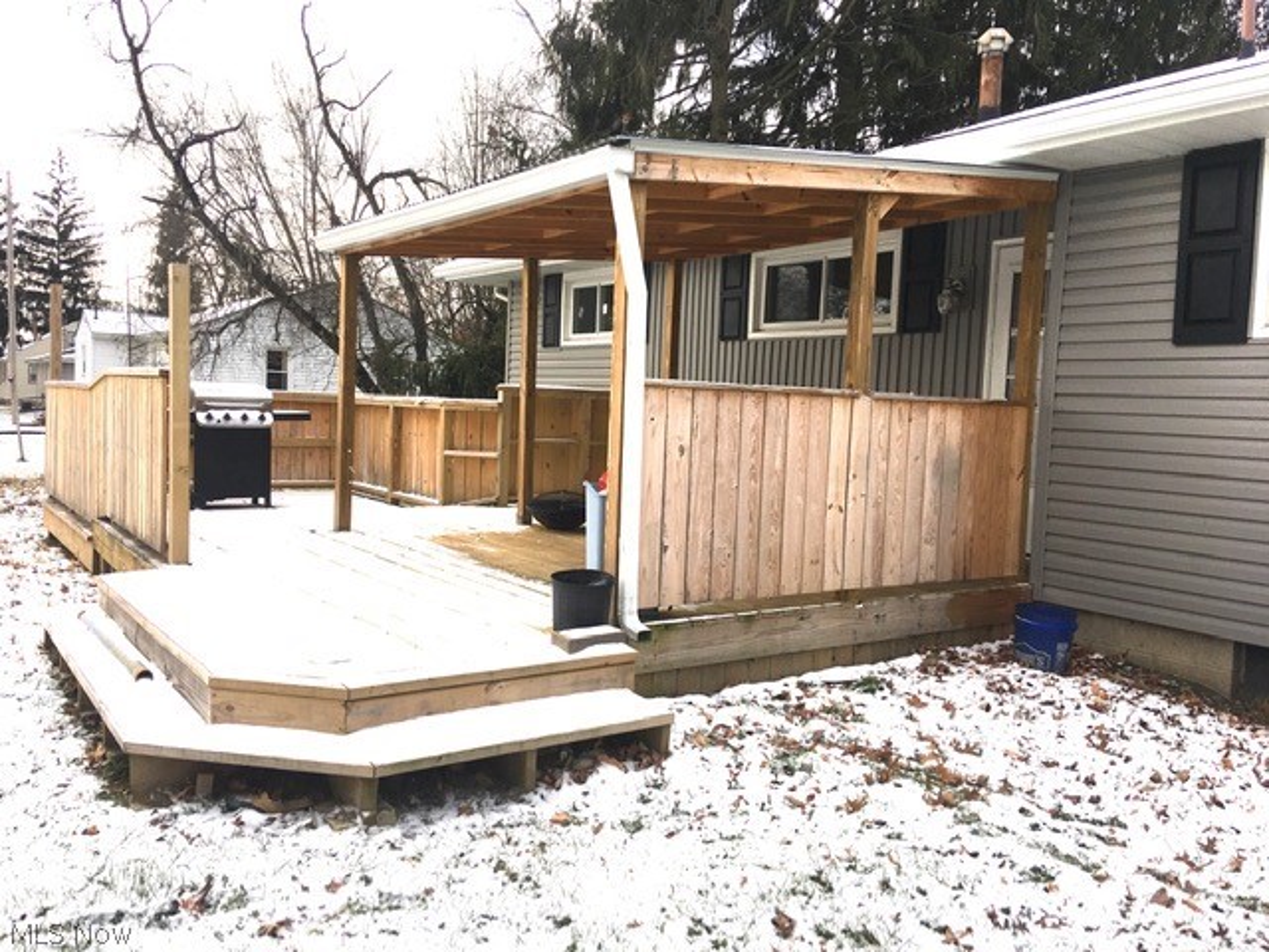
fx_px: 1063
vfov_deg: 48.2
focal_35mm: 29
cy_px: 476
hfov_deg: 61.7
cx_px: 634
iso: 25
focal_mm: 4.15
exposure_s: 1/999
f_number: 2.2
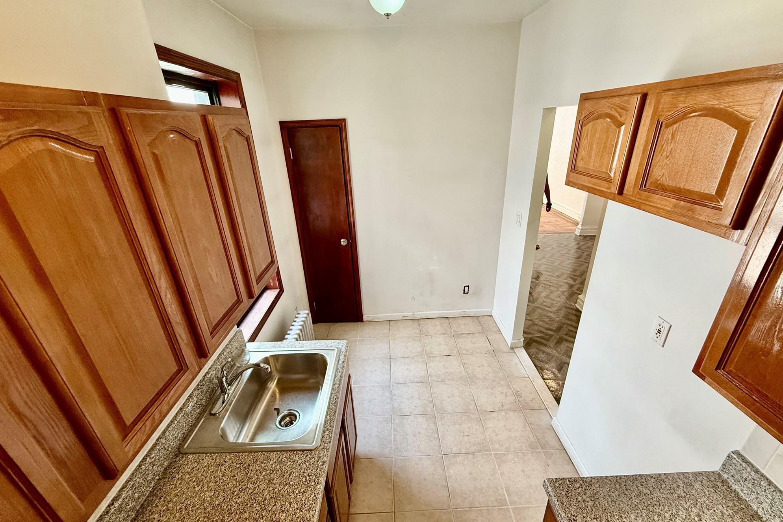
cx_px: 395
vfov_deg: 77.3
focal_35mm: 15
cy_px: 269
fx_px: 326
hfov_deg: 100.4
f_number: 2.2
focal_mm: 2.22
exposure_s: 1/120
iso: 250
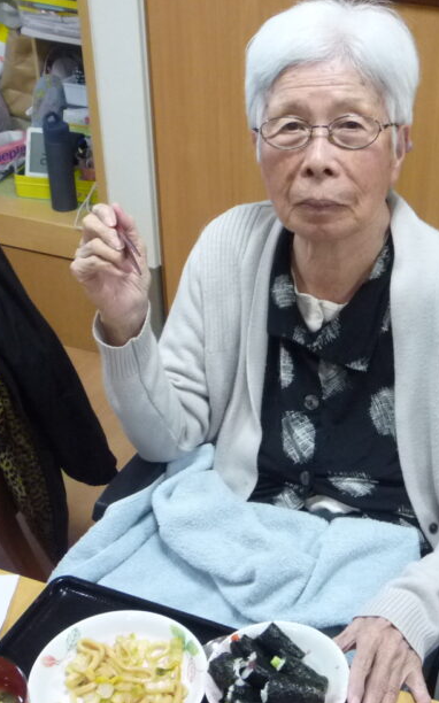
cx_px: 321
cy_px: 409
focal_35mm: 52
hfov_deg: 24.6
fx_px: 996
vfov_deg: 38.8
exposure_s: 1/30
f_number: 3.3
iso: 320
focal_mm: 5.2
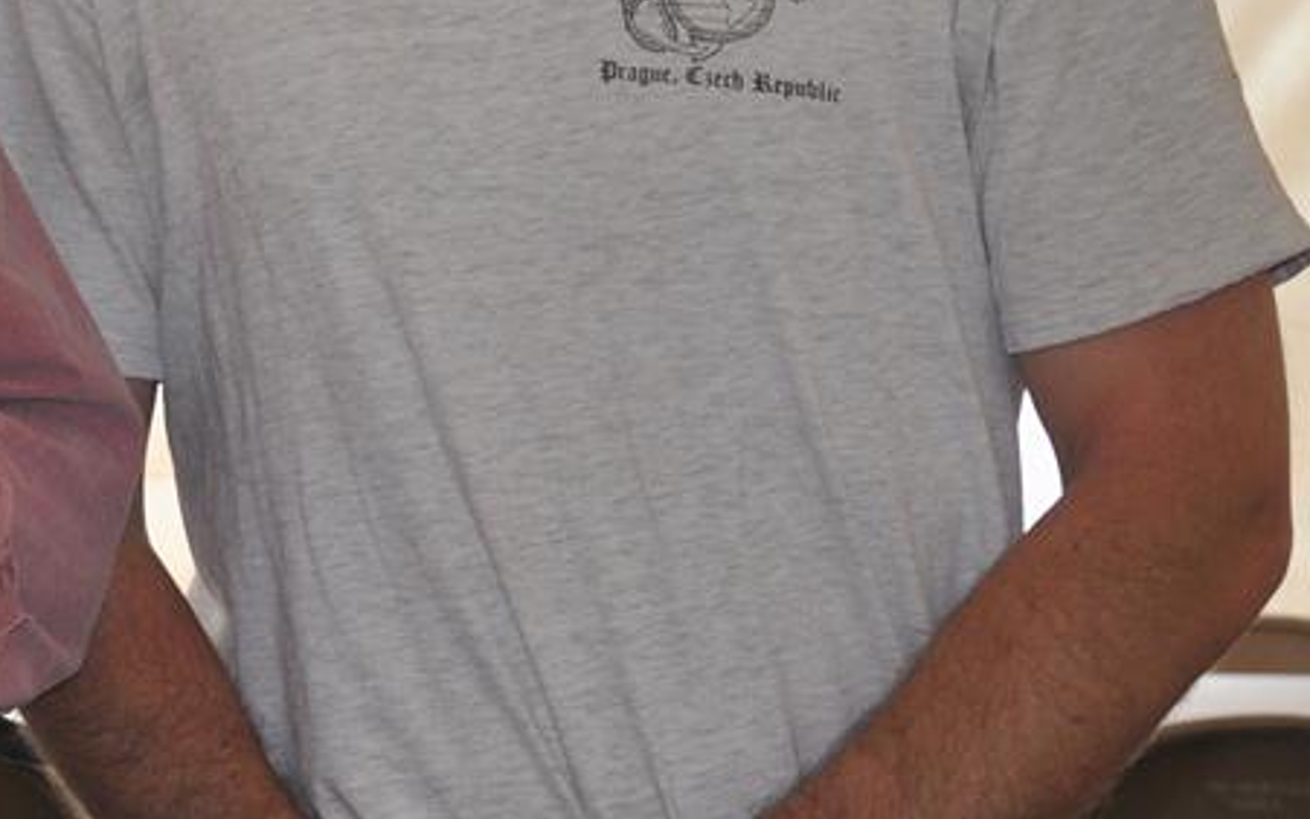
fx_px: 6677
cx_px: -209
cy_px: 206
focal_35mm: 187
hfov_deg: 11.0
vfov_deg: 7.0
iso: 450
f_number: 4.2
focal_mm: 34
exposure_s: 1/125
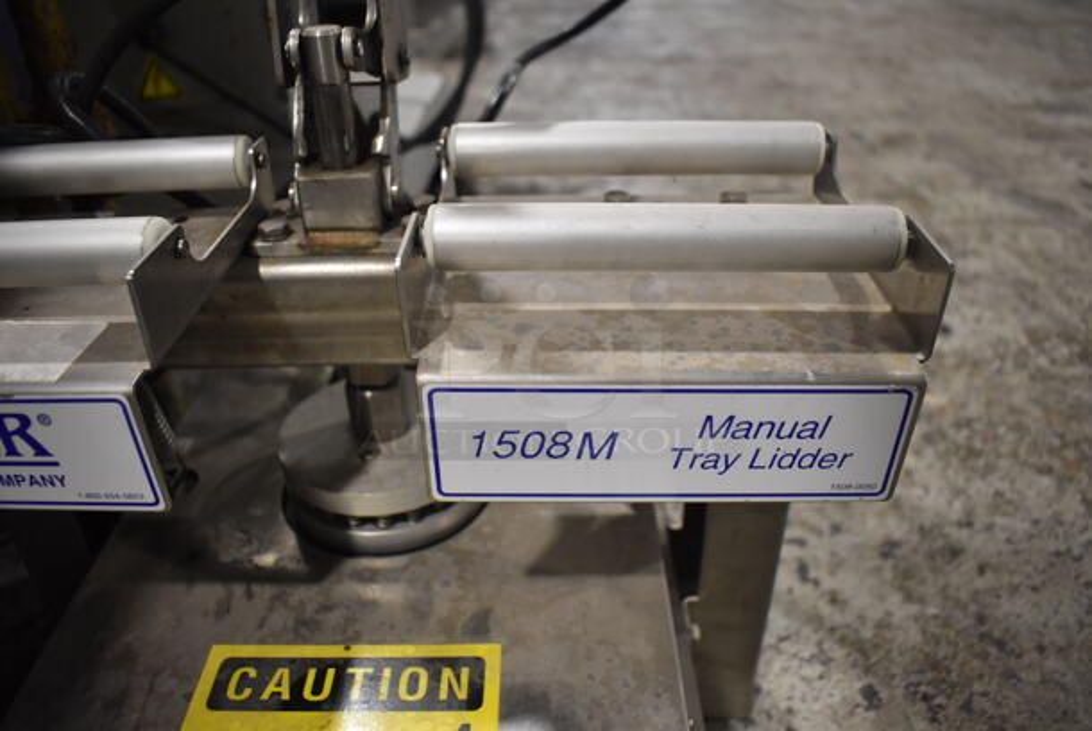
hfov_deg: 67.3
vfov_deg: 48.0
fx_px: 820
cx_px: 546
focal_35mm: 27
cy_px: 366
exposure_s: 1/125
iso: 1800
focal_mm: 18
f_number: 3.5
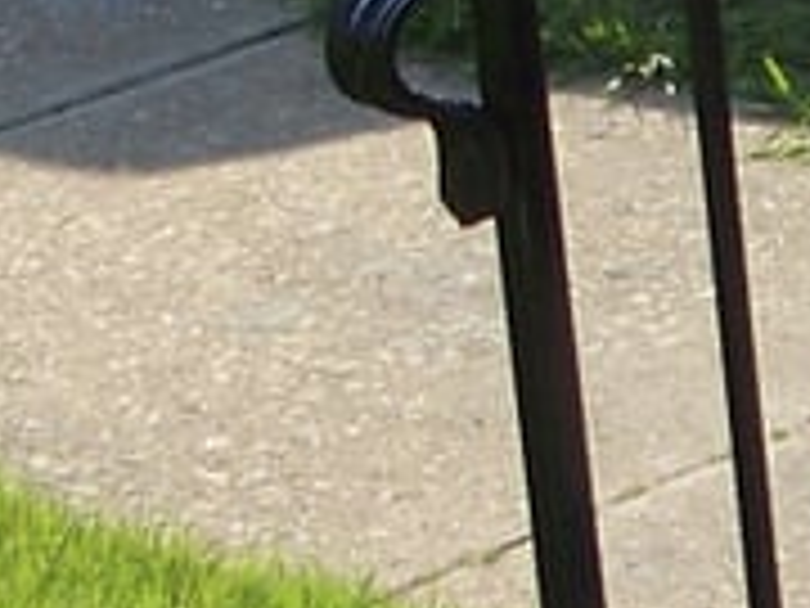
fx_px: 6224
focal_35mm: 266
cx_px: 1154
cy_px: 509
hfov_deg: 7.3
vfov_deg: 5.6
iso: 64
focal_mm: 5.85
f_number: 2.8
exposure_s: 1/640
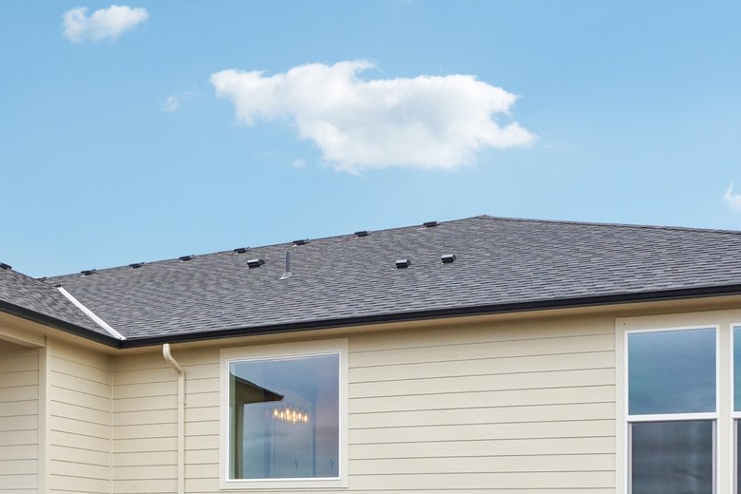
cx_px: 268
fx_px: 864
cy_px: 577
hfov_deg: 45.9
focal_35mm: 42
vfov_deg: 28.2
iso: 400
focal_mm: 16
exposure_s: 1/250
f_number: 8
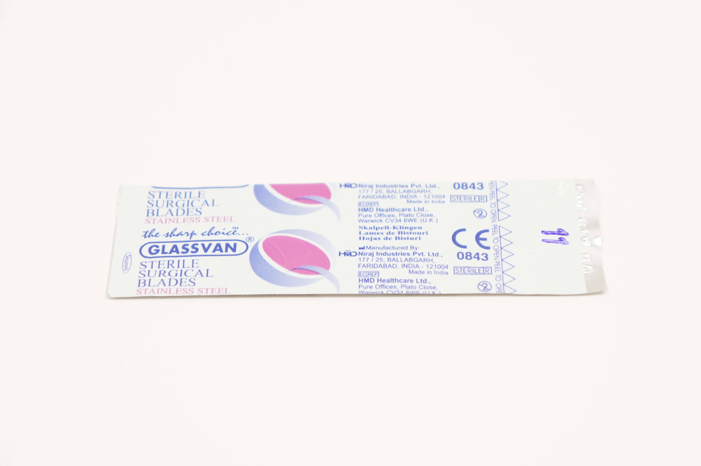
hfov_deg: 24.6
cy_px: 233
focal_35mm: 82
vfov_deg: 16.5
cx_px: 350
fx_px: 1605
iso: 400
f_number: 5.6
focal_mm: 55
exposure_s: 1/50
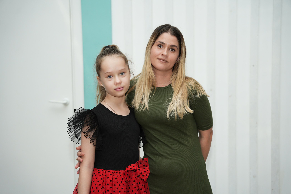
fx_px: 566
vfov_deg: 19.5
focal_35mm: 70
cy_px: 97
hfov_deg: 28.8
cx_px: 146
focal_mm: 70
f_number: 2.8
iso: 640
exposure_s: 1/160
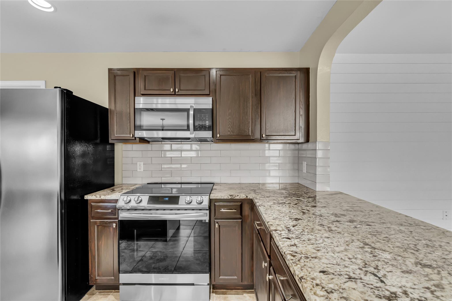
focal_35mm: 15
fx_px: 188
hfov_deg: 100.4
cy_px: 150
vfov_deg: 77.3
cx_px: 226
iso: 400
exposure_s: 1/15
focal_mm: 10
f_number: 9
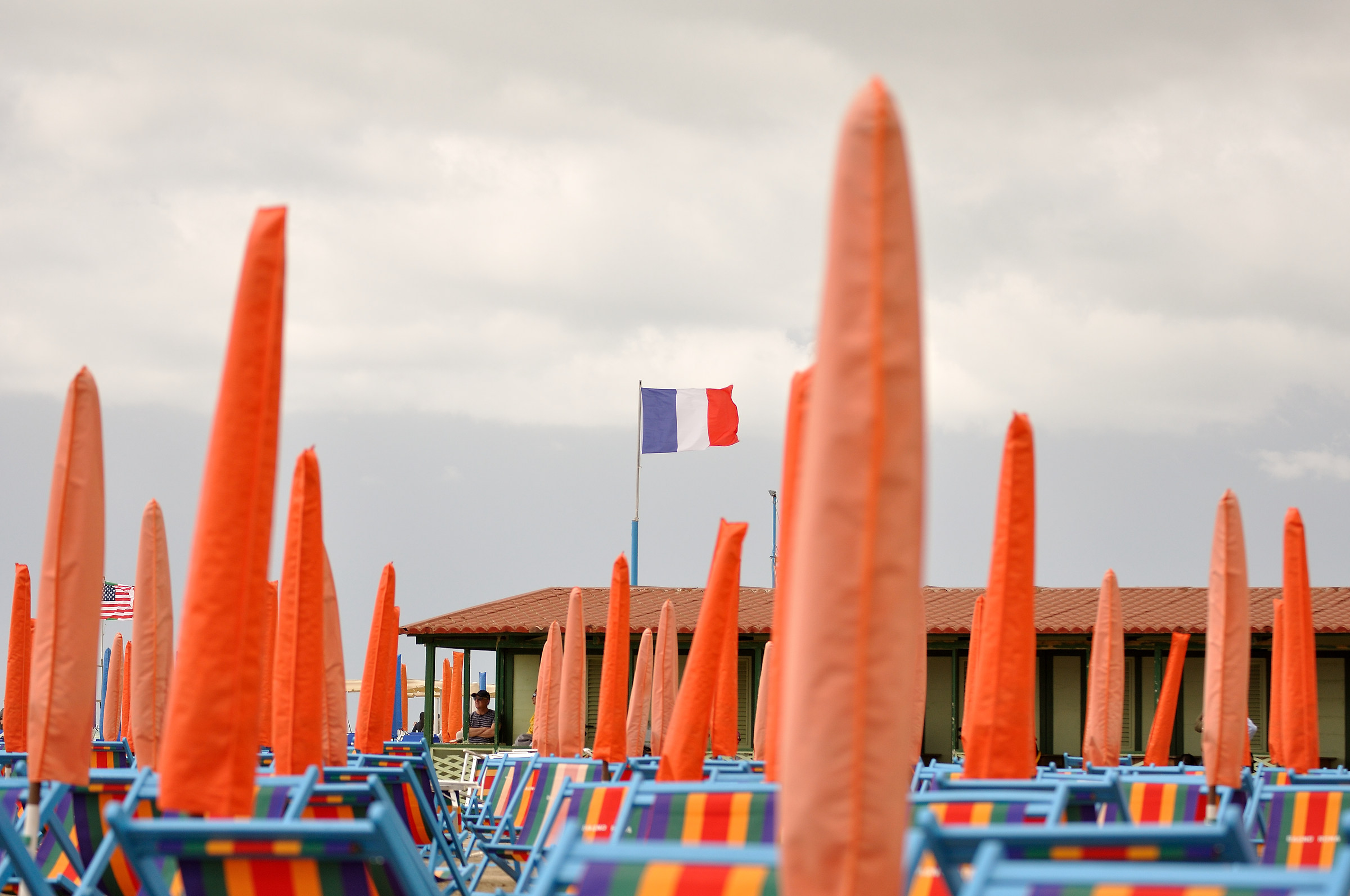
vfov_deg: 9.9
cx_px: 675
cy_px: 448
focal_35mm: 138
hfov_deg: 14.9
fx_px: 5169
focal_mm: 92
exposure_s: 1/1250
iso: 200
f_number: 5
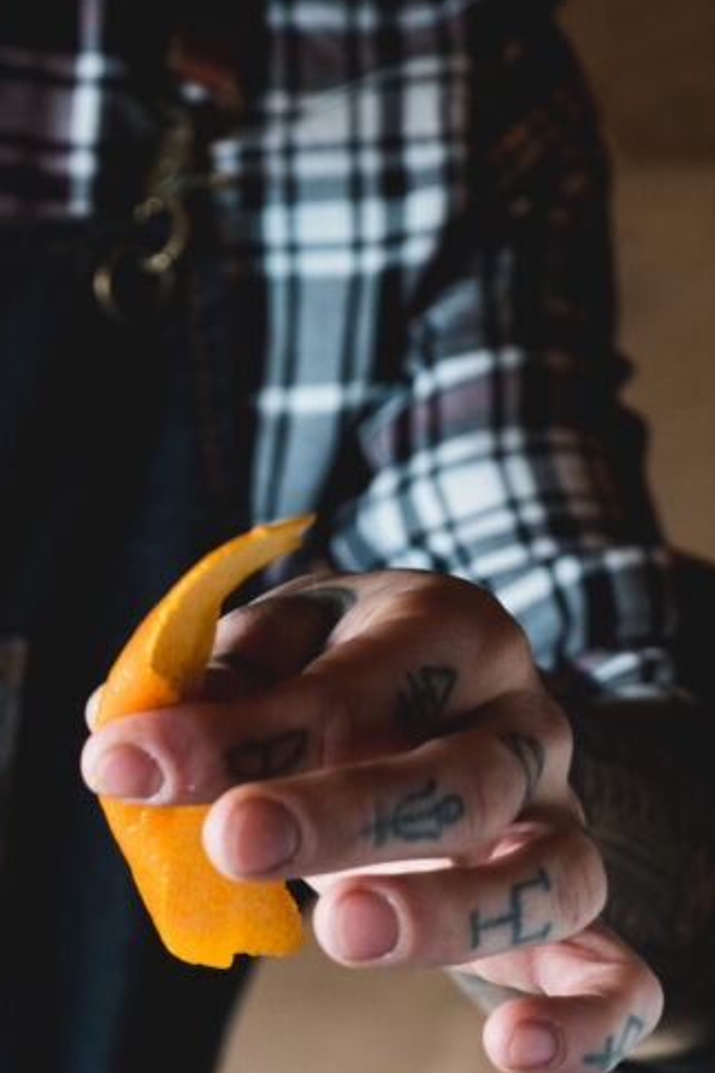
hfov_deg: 7.4
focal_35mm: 184
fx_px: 5485
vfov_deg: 11.0
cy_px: 1186
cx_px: -175
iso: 800
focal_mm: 70
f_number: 5
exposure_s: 1/160
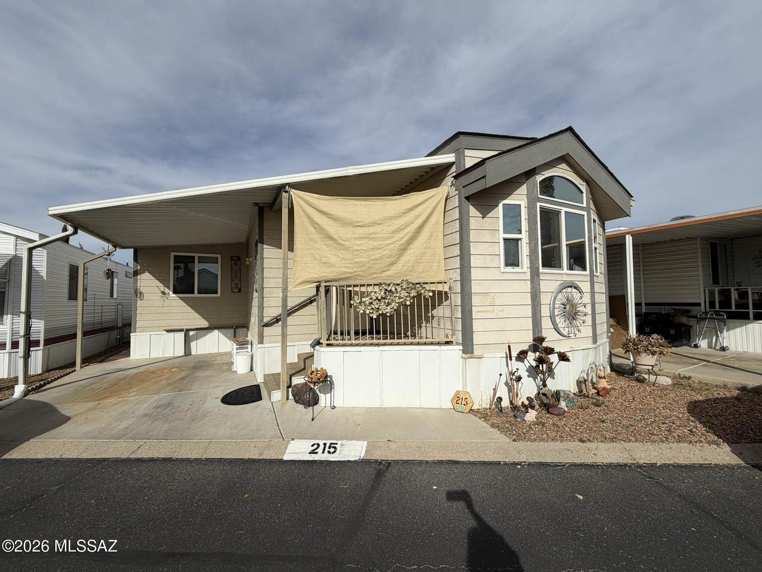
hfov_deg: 102.1
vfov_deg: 85.7
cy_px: 286
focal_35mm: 14
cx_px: 381
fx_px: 308
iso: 20
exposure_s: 1/1795
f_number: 2.2
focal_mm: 2.22
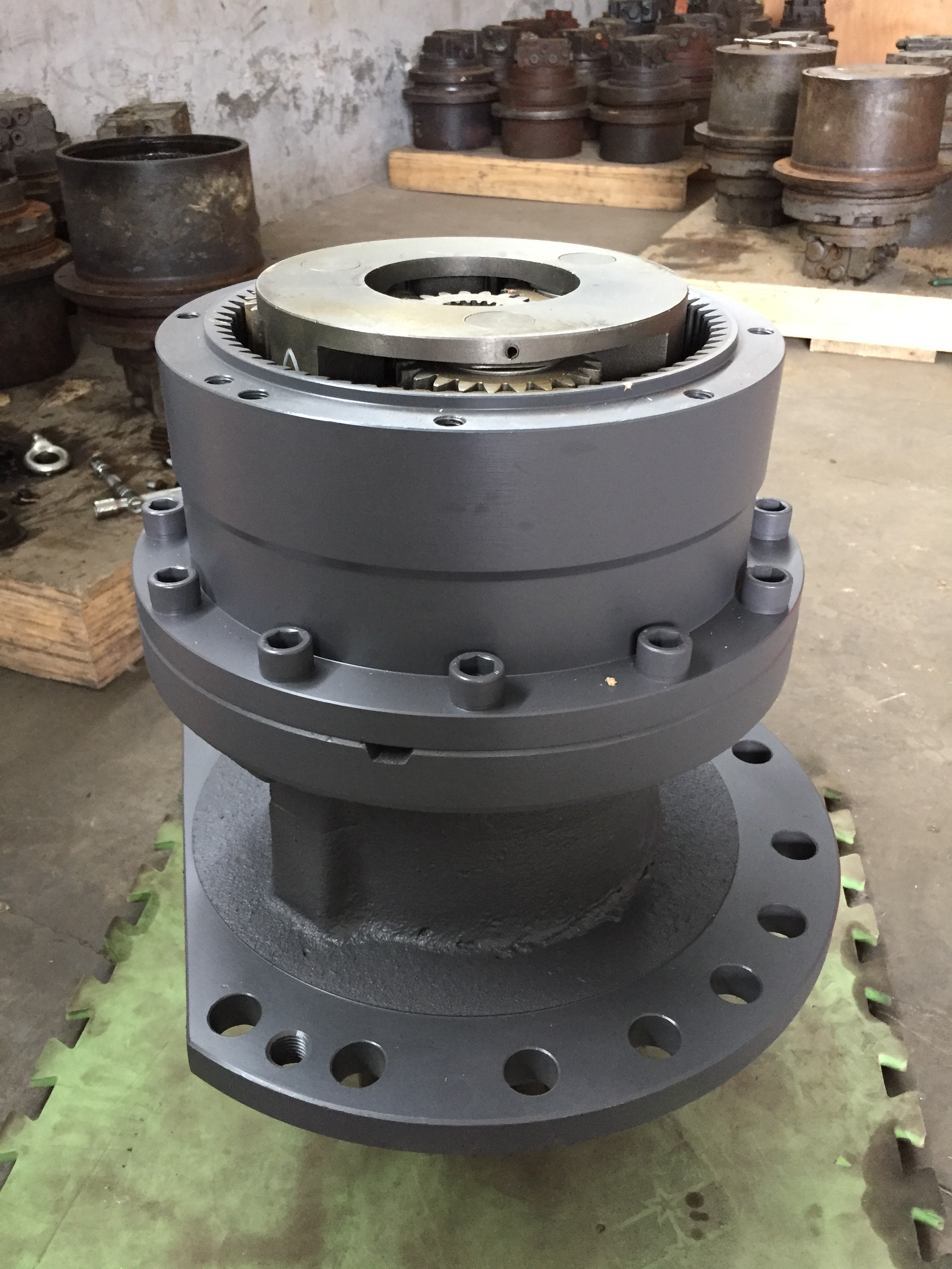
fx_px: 1063
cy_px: 634
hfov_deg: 48.2
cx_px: 476
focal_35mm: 29
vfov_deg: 61.7
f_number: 2.2
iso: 250
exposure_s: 1/33
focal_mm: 4.15
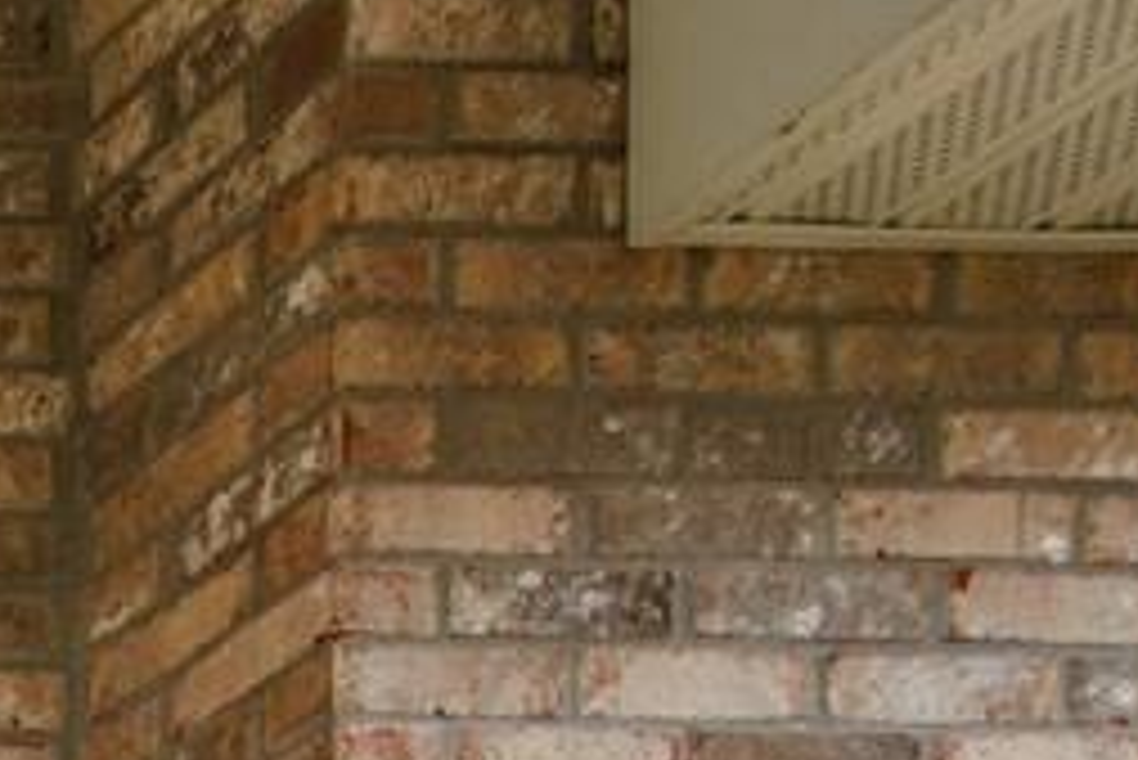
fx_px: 3294
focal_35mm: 104
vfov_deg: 9.8
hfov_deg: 12.2
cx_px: -2038
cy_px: 2323
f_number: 8
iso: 100
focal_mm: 16.5
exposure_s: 1/2000
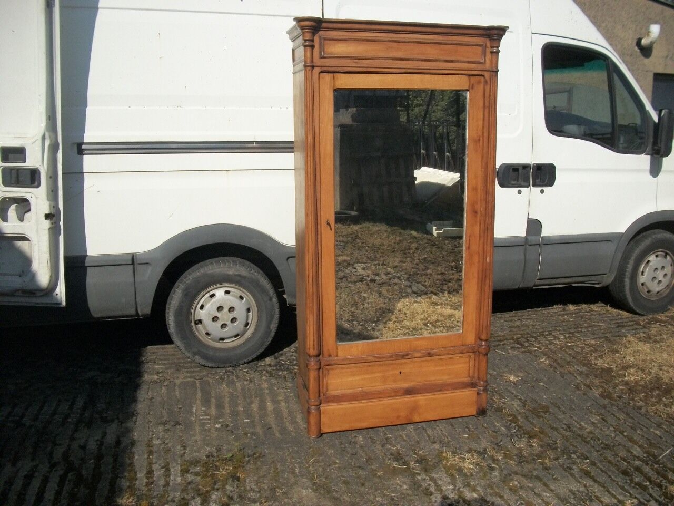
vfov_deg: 44.2
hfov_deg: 56.8
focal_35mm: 32
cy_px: 253
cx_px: 337
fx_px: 623
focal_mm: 5.7
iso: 200
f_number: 8.8
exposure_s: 1/800
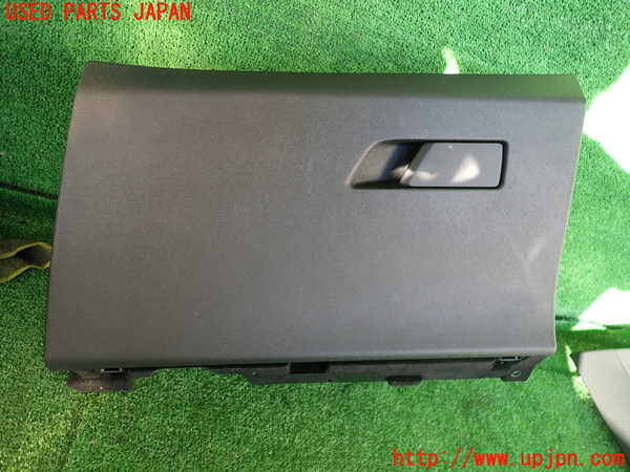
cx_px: 315
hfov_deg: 69.4
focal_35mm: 25
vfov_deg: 54.9
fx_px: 455
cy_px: 236
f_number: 2
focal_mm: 4.5
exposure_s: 1/60
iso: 100
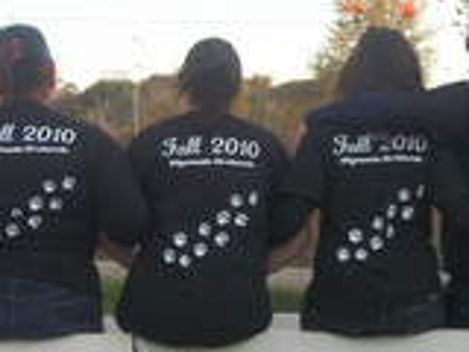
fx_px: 2547
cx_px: 48
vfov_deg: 7.9
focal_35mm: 188
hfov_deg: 10.5
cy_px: 239
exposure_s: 1/160
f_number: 4.6
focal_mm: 13.7
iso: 80
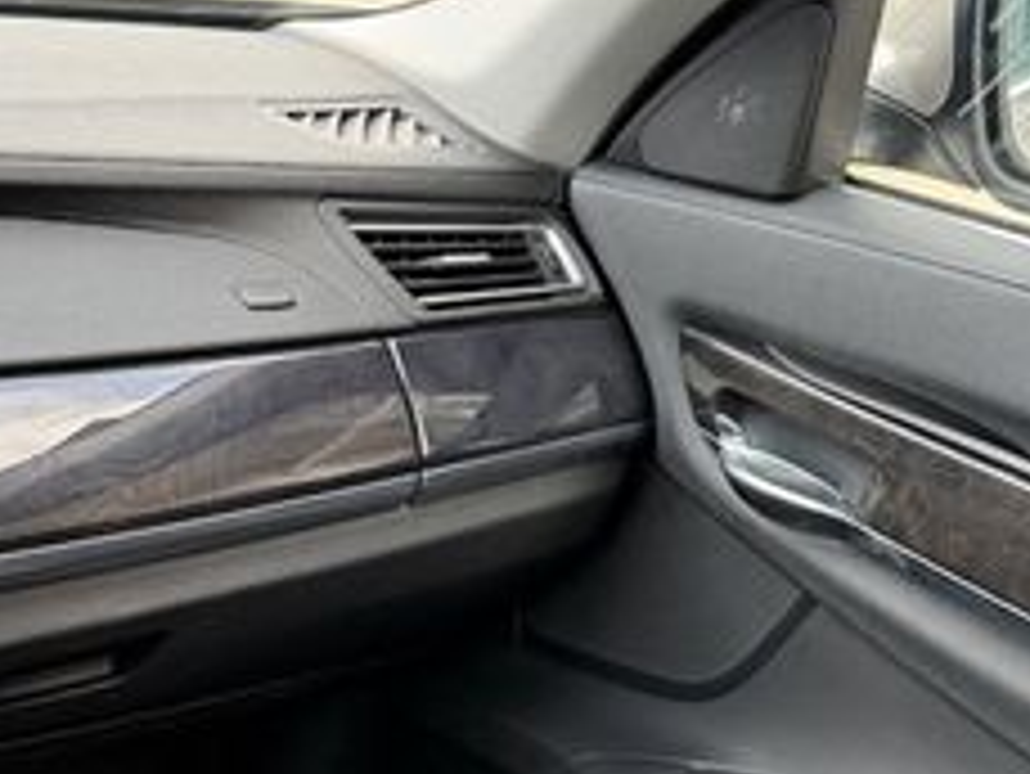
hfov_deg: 27.5
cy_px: 918
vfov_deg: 20.6
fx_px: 1995
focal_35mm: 67
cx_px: 31
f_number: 1.78
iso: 200
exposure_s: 1/81
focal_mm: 6.76
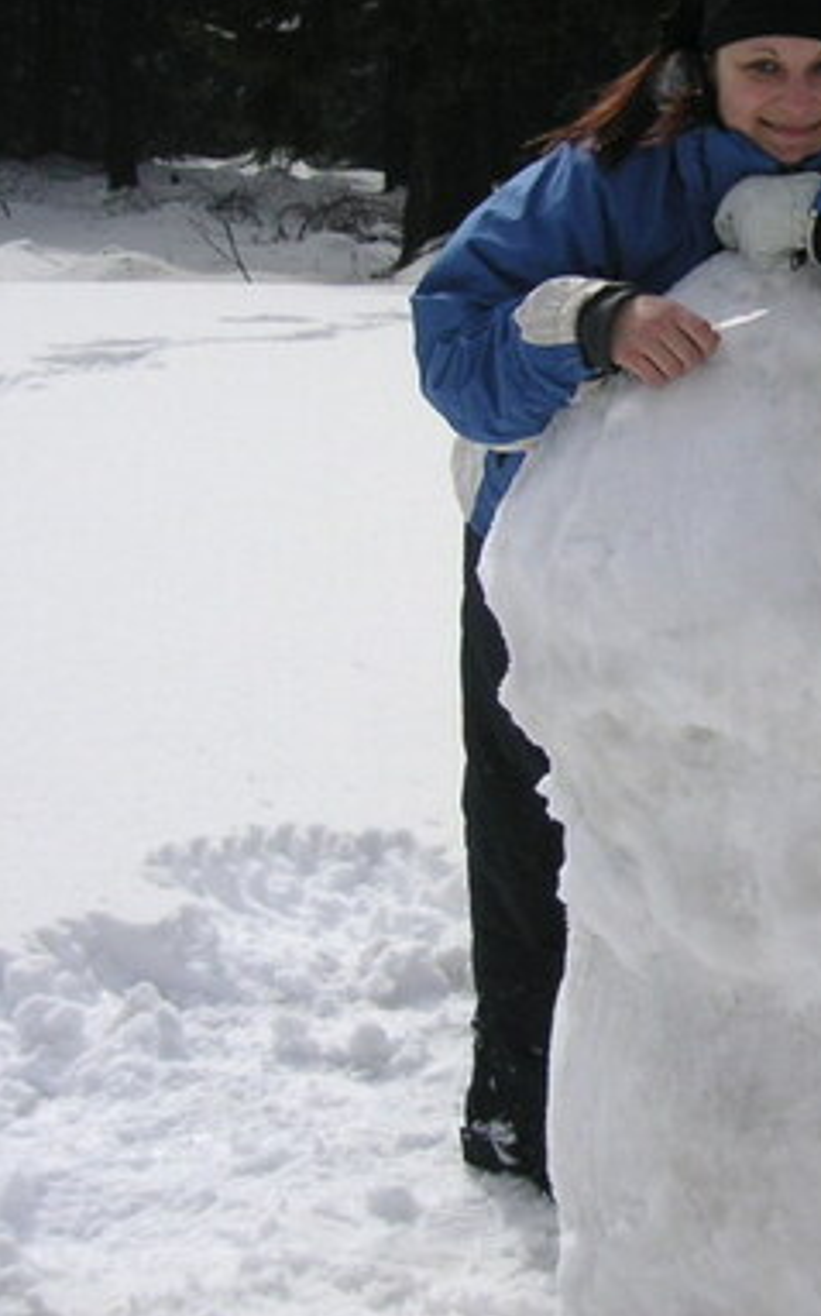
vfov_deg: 25.2
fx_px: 2939
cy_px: 509
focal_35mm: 82
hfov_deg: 15.5
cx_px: 873
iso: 50
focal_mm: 6.1
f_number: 6.7
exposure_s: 1/350
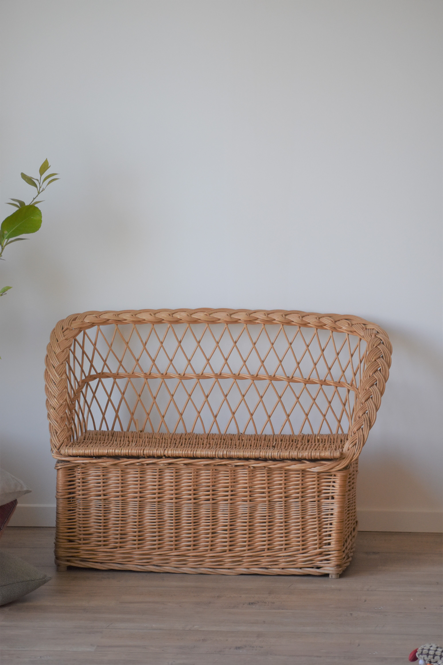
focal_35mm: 142
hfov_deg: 9.6
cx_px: 222
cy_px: 332
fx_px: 2630
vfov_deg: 14.4
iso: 800
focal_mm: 95
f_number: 4.8
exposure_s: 1/200
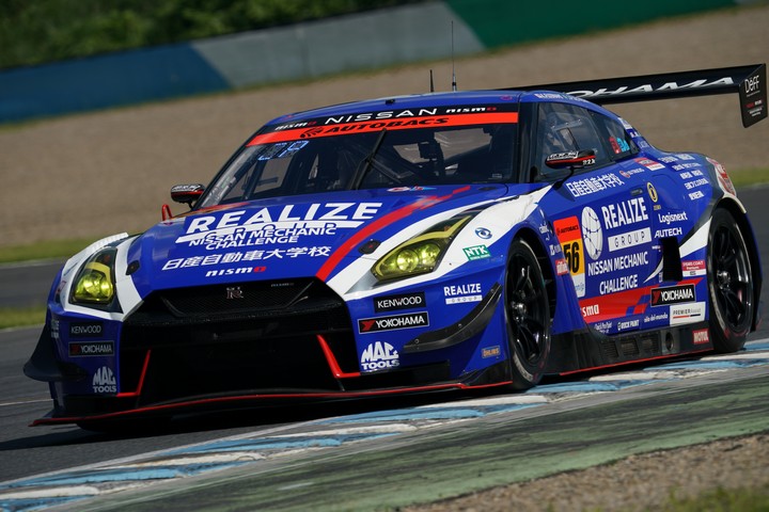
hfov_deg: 4.3
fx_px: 10210
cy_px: 256
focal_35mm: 478
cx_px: 384
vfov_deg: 2.9
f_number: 9
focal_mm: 478
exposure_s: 1/1000
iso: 200
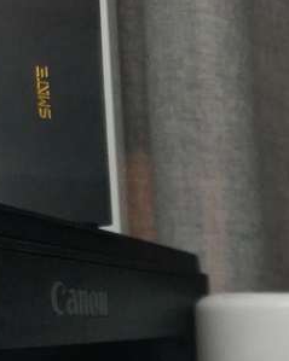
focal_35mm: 107
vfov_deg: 17.0
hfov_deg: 12.9
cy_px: 461
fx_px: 1145
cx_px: 544
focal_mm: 4.5
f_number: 2
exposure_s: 1/25
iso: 361
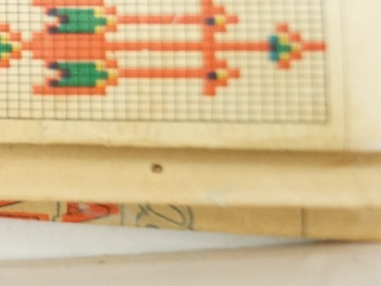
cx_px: -285
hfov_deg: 14.7
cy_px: -112
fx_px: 1310
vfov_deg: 12.0
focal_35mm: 119
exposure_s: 1/60
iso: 2000
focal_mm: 22
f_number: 4
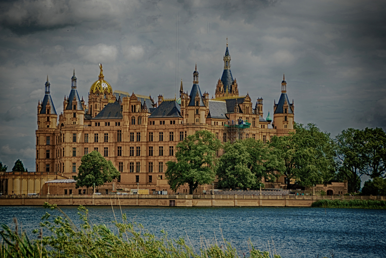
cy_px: 123
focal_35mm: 107
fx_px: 1149
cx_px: 186
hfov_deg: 19.1
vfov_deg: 12.8
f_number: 5.6
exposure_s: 1/500
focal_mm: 68
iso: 100
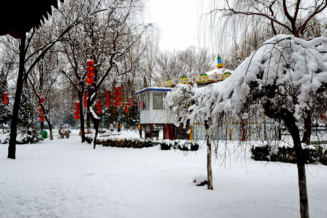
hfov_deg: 59.5
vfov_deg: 41.7
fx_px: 286
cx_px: 164
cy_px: 109
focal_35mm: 32
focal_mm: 21
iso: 100
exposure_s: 1/80
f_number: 8
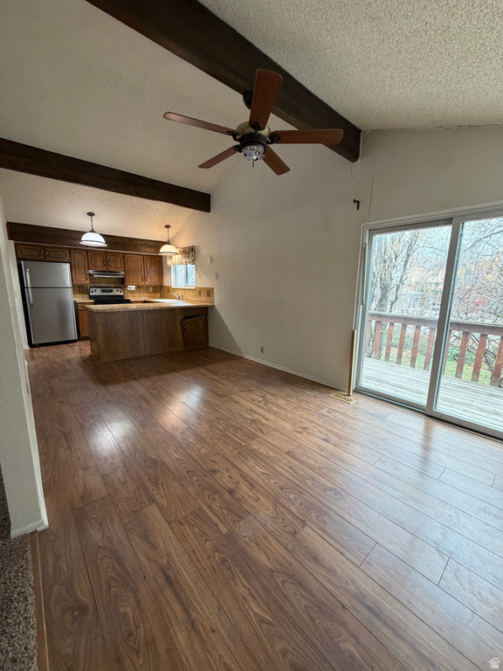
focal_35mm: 14
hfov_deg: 85.7
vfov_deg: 102.1
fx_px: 271
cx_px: 252
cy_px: 336
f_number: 2.2
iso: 200
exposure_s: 1/60
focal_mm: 2.22
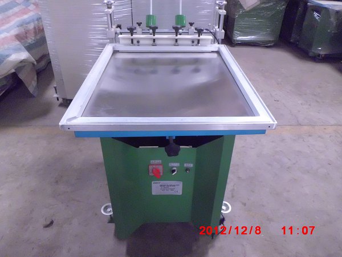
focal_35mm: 26
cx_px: 171
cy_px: 128
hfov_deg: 67.3
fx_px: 257
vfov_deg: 53.1
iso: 800
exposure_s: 1/80
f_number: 2.8
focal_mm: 4.7
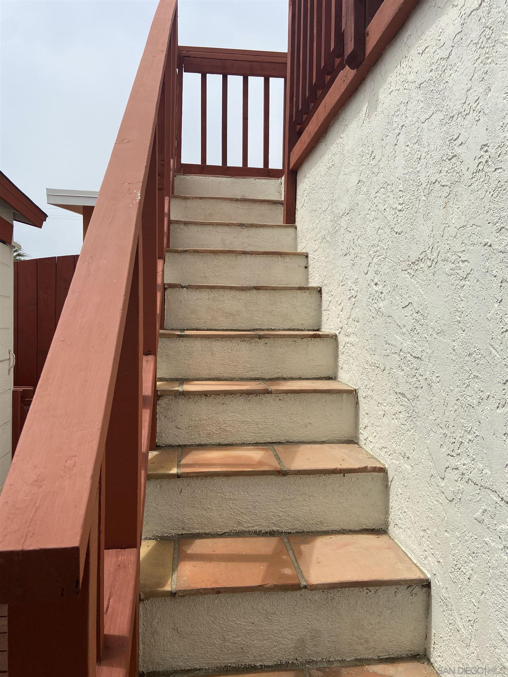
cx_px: 254
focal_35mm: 26
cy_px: 338
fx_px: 509
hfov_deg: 53.1
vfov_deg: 67.3
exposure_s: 1/3984
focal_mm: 4.25
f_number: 1.8
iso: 32
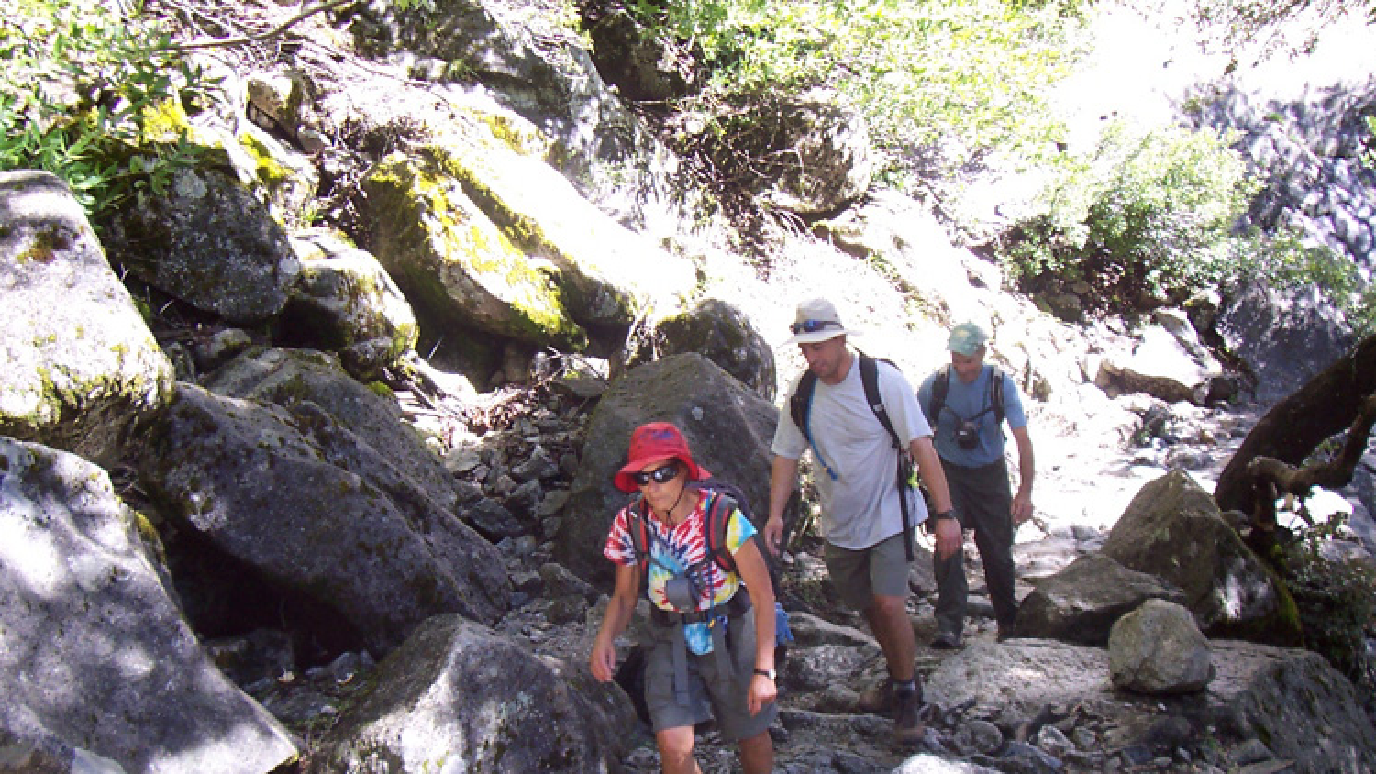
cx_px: 670
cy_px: 477
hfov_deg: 47.3
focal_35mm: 43
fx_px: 1569
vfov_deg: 27.6
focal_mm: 5.6
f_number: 2.8
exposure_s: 1/90
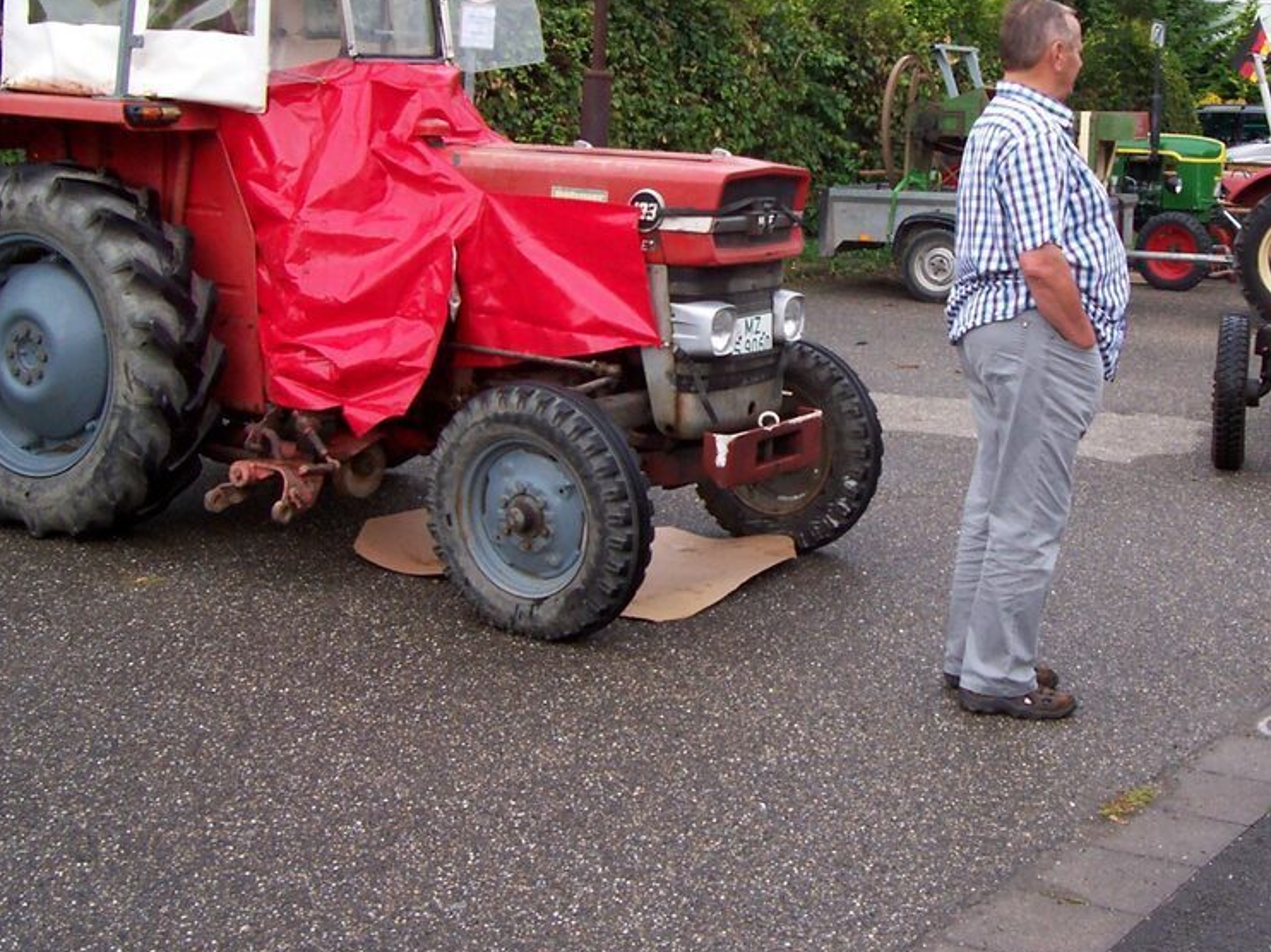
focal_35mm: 55
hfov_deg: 34.5
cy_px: 334
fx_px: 2019
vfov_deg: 26.4
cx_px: 874
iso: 80
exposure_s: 1/129
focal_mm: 5.6
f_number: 2.7
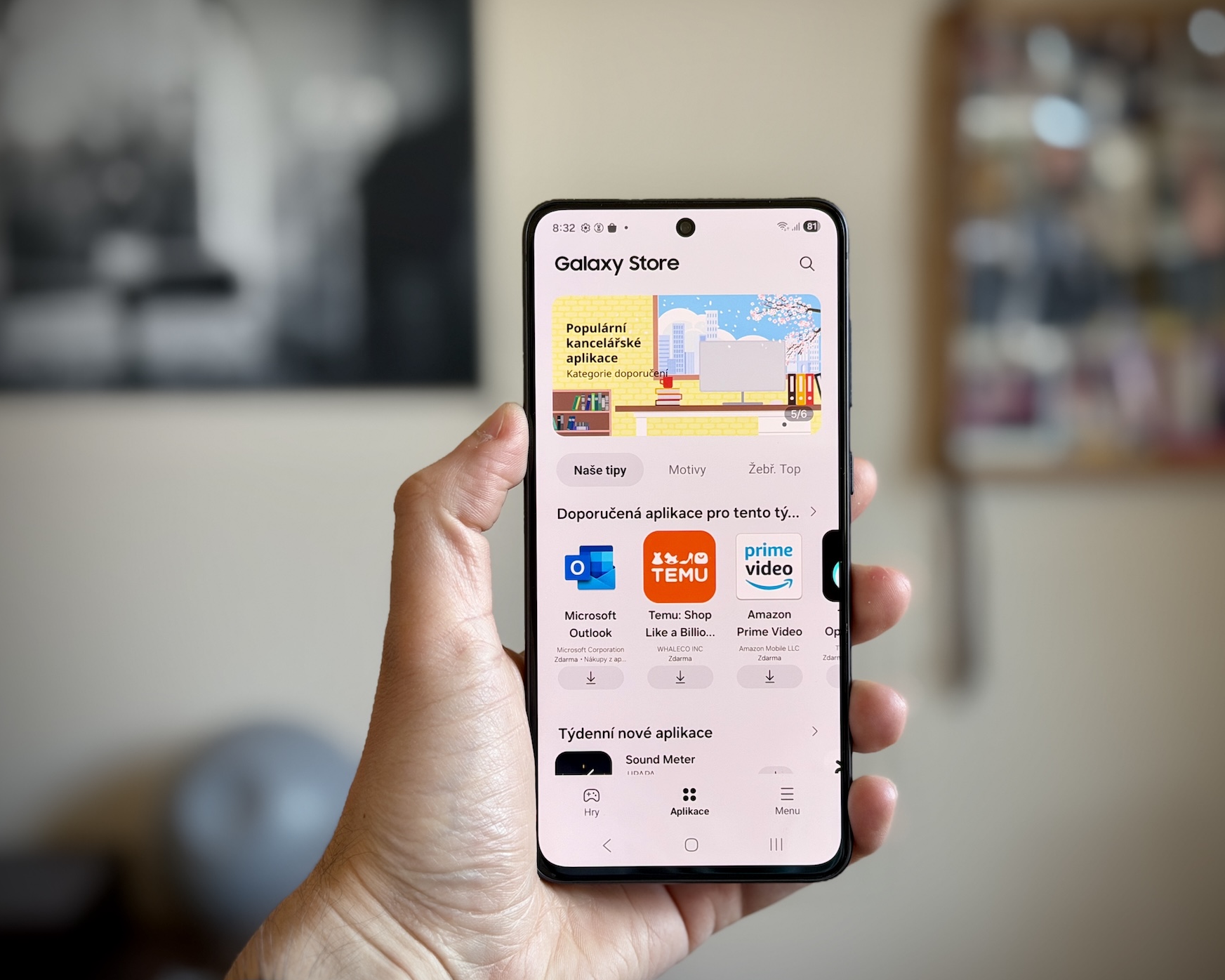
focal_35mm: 51
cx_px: 662
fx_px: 1849
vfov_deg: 29.7
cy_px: 497
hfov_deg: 36.6
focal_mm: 6.76
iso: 100
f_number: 1.78
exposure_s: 1/80
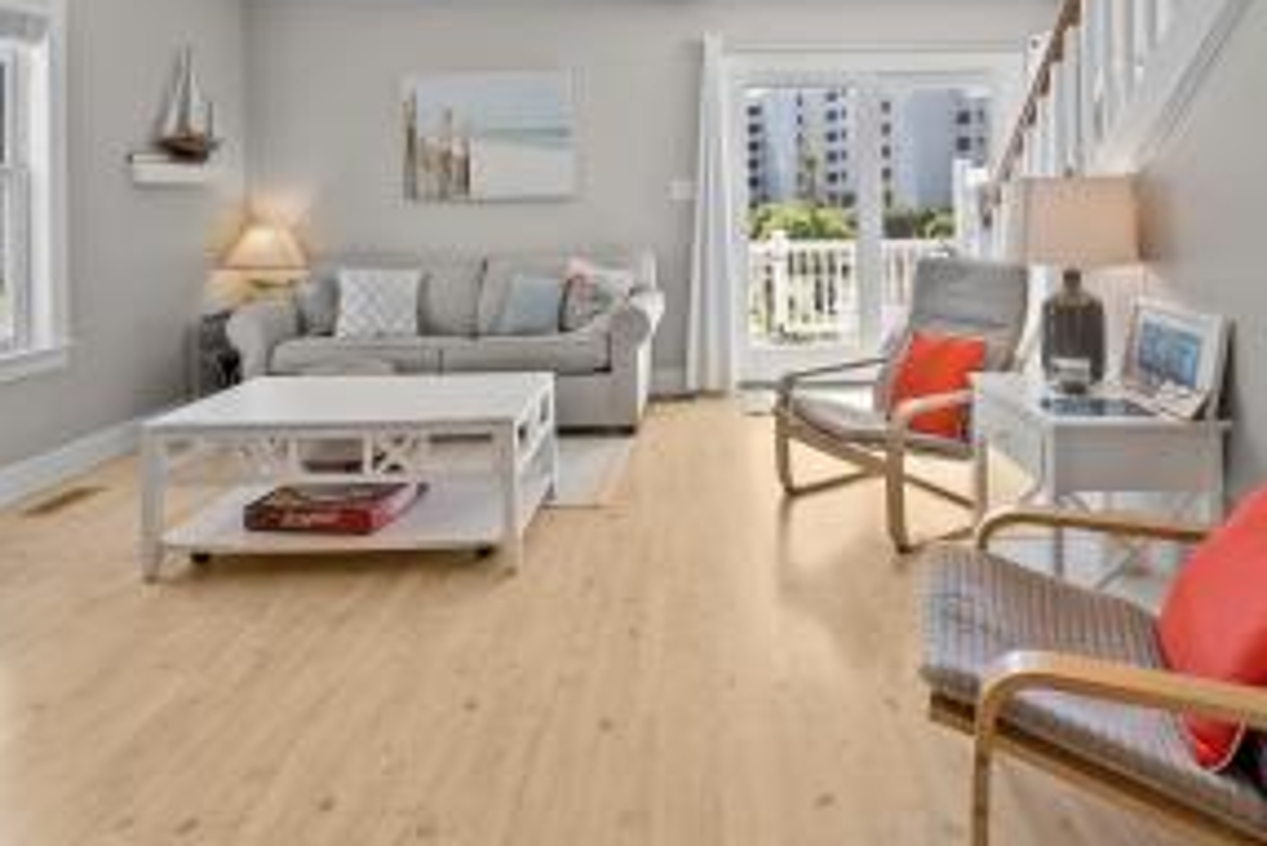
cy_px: 199
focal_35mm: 22
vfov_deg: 54.3
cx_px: 704
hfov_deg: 78.3
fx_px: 775
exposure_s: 1/50
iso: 640
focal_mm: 14
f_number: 7.1
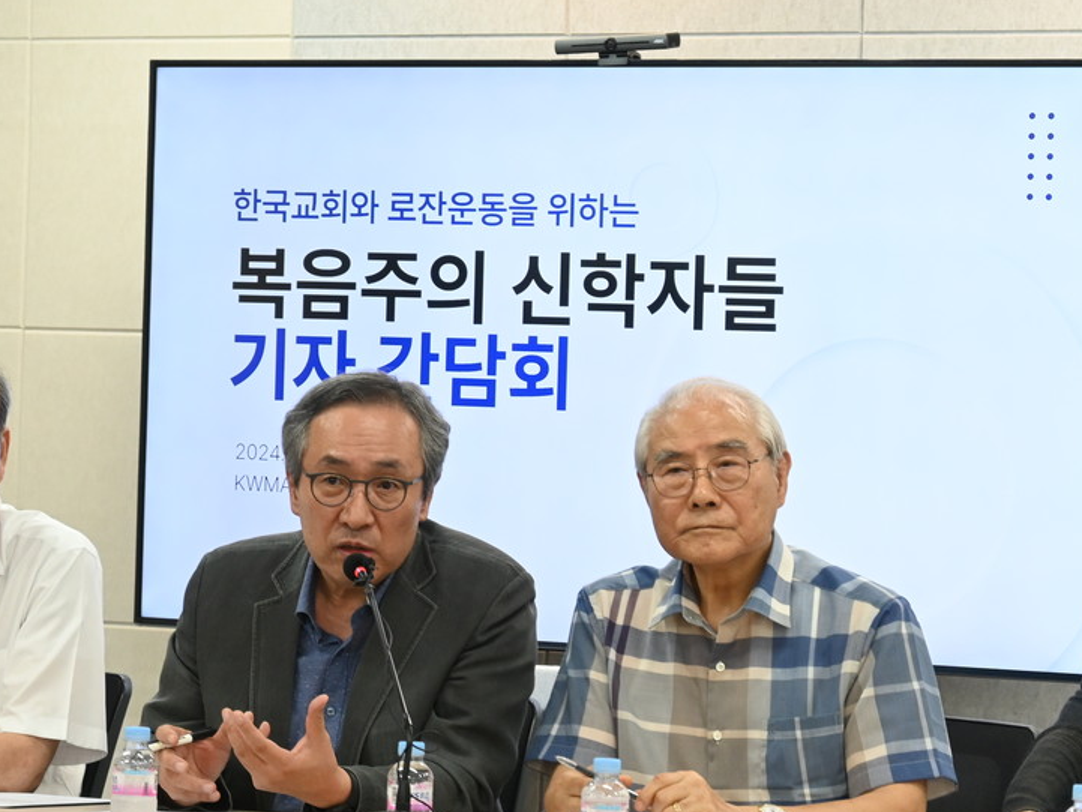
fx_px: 4002
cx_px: 449
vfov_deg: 11.6
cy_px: 453
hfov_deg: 15.4
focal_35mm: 128
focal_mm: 50
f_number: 6.3
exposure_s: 1/80
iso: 1400
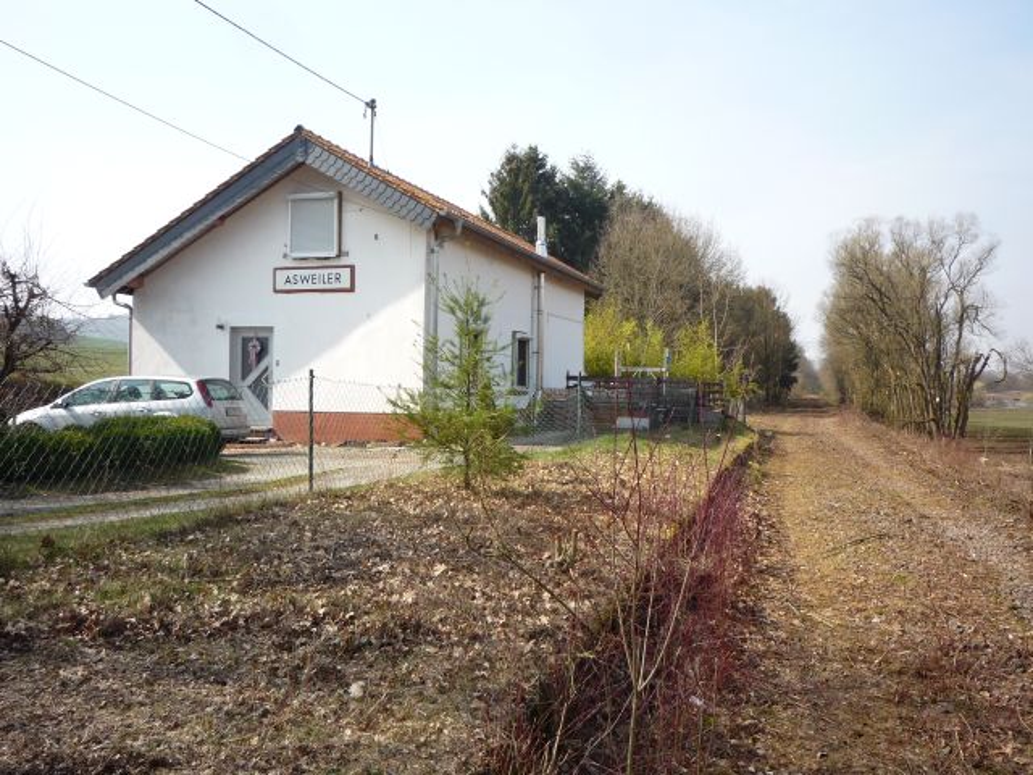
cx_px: 516
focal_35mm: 32
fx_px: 955
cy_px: 388
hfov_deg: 56.8
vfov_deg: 44.2
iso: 100
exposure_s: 1/320
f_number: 4
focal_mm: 5.2
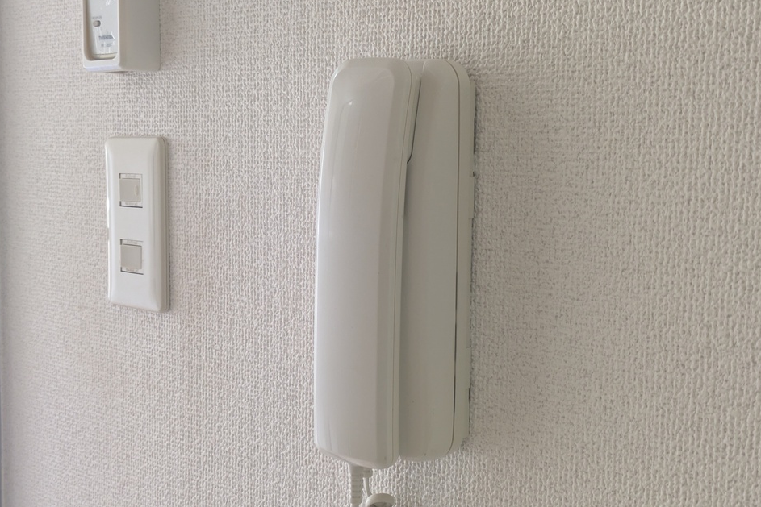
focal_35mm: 54
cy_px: 243
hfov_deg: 36.9
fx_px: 1142
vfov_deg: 25.1
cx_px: 383
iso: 106
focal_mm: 5.43
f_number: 1.89
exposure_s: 1/24
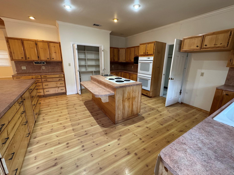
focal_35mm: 15
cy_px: 88
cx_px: 121
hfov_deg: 98.1
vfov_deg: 81.8
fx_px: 101
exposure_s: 1/60
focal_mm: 2.22
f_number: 2.2
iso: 250
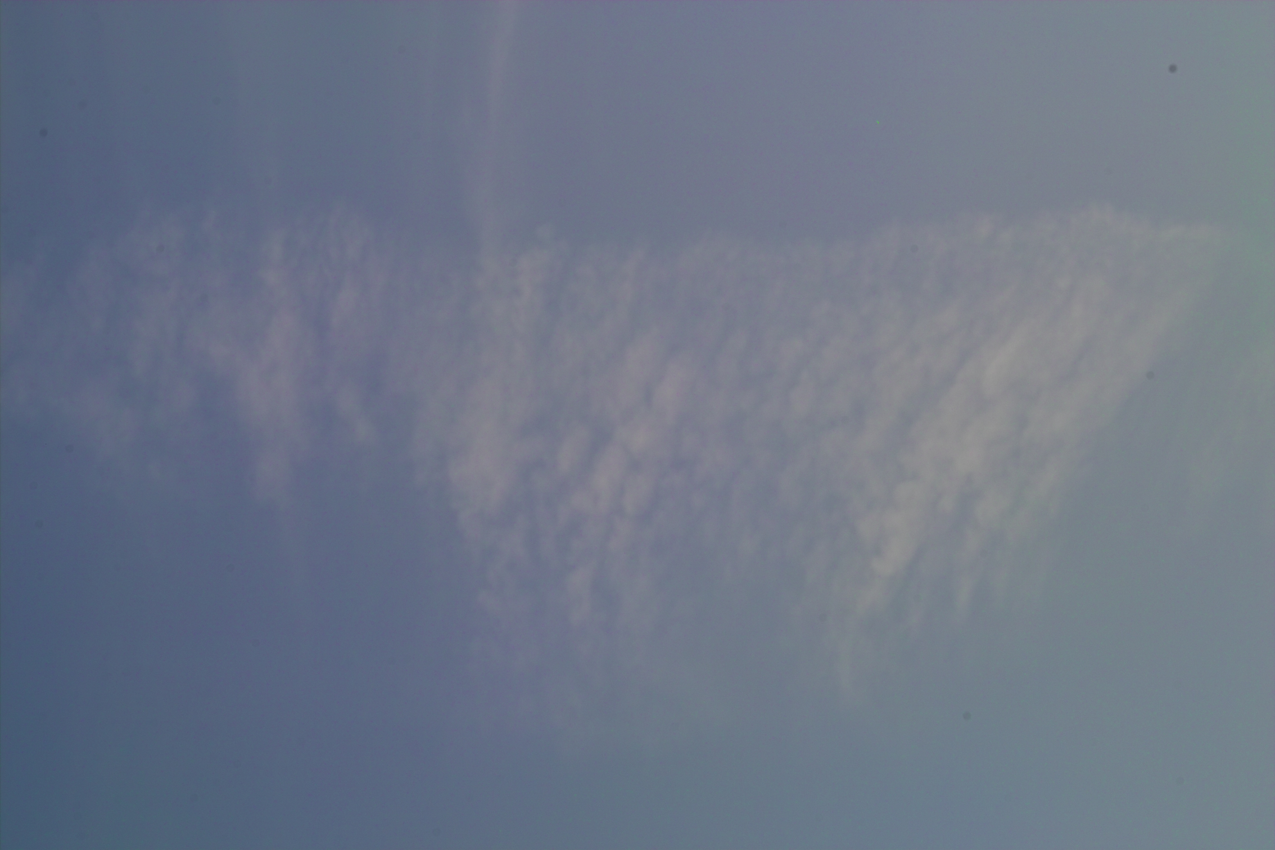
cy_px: 425
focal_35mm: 179
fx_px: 6339
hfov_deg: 11.5
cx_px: 638
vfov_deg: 7.7
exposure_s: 1/250
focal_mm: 105
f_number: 6.7
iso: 100
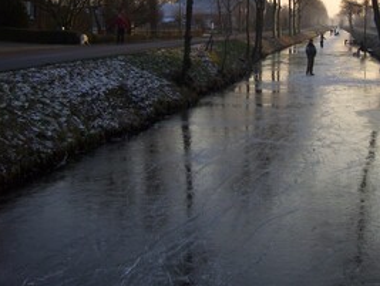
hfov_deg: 30.7
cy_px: 43
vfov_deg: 23.2
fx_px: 682
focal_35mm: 62
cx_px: 275
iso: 80
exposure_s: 1/500
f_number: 2.7
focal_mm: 6
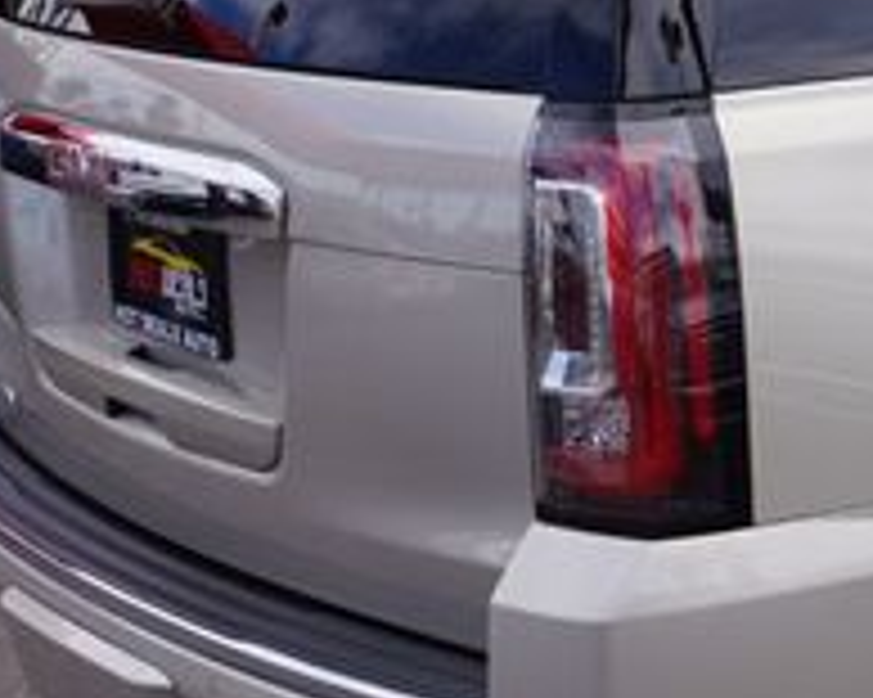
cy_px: 374
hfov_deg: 19.2
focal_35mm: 93
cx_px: 1102
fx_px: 2402
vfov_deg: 16.5
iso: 100
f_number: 9
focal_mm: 20
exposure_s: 1/100
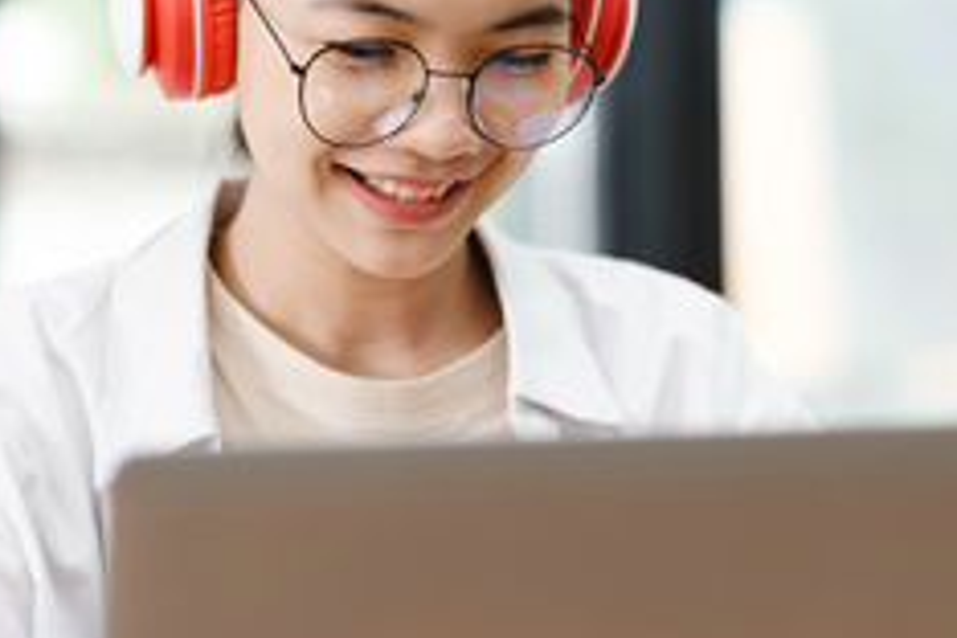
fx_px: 3828
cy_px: 139
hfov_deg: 14.2
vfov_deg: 9.5
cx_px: 552
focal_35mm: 144
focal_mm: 50
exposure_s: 1/125
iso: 250
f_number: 1.6
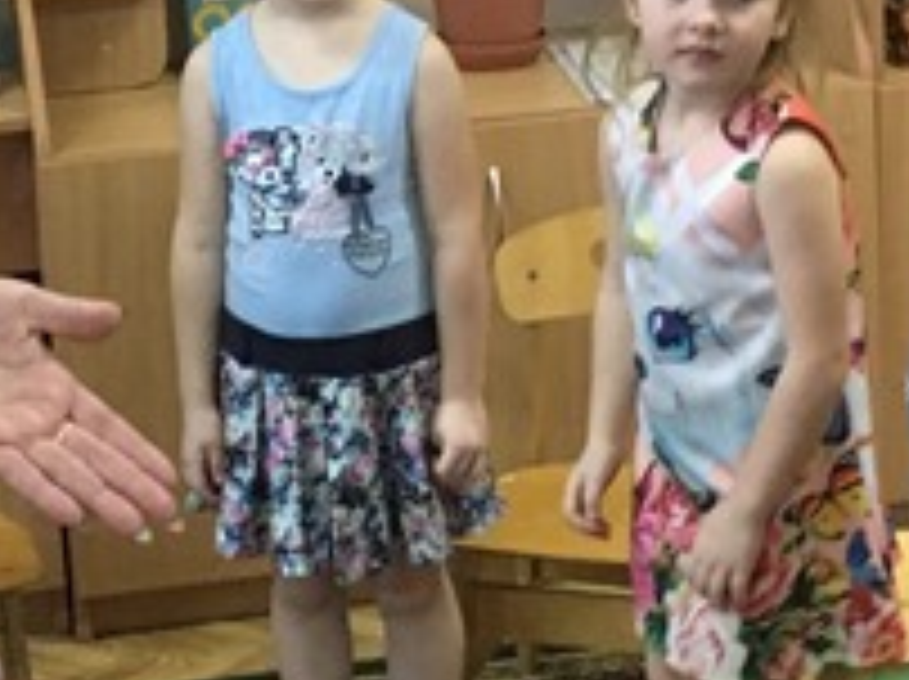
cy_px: 176
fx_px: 3016
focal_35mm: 115
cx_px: 338
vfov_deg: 12.8
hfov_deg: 17.1
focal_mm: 4.15
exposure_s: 1/25
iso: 200
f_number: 2.2
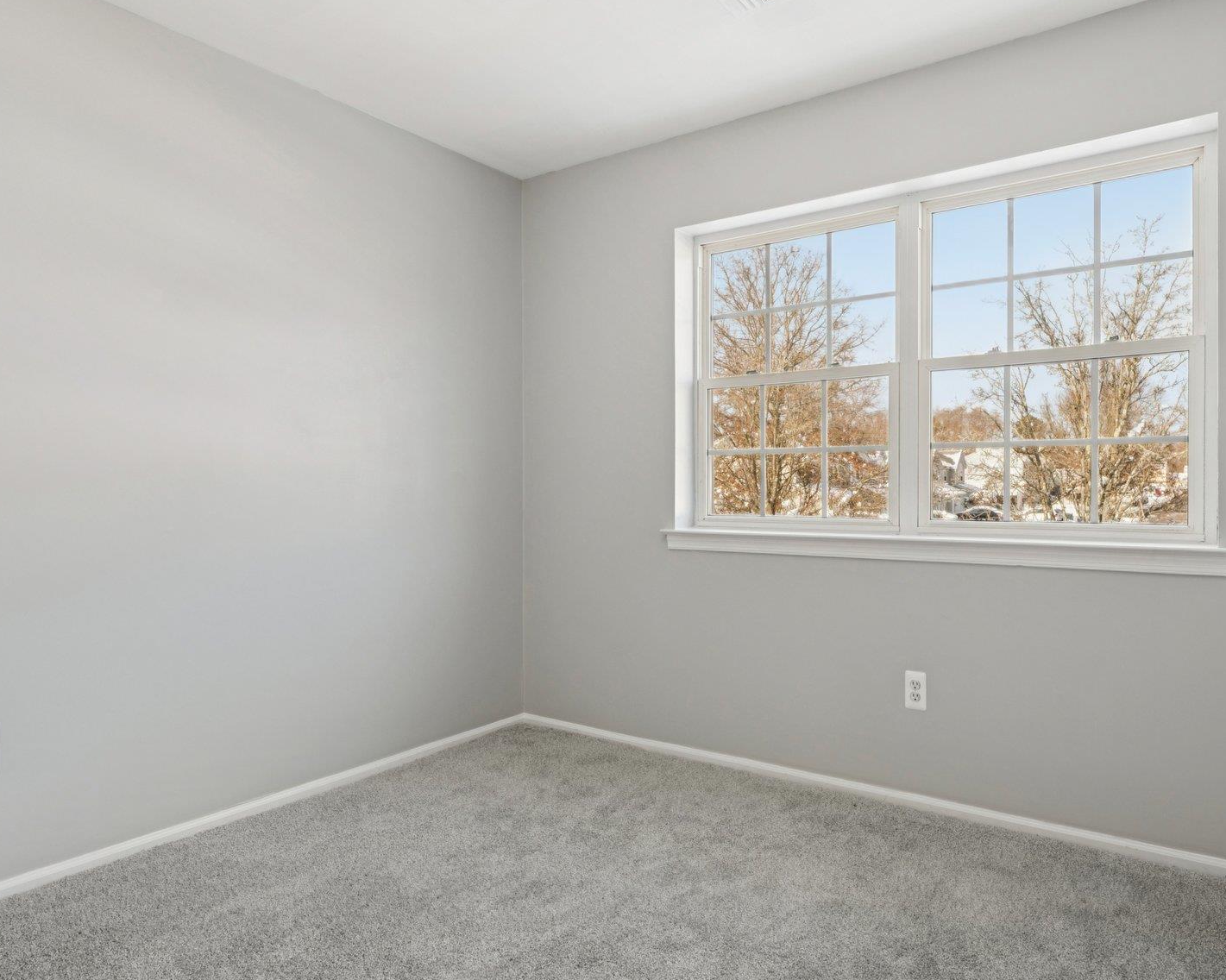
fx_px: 834
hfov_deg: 72.4
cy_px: 483
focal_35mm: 23
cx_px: 678
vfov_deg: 60.9
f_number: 8
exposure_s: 1/160
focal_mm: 17
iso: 400
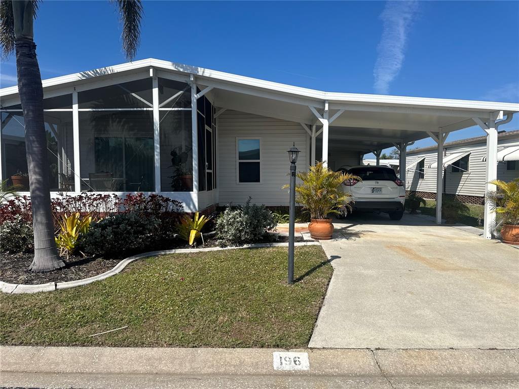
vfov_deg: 56.8
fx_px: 360
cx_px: 260
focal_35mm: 24
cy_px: 194
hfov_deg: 71.6
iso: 80
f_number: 1.78
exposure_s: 1/7042
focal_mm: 6.86
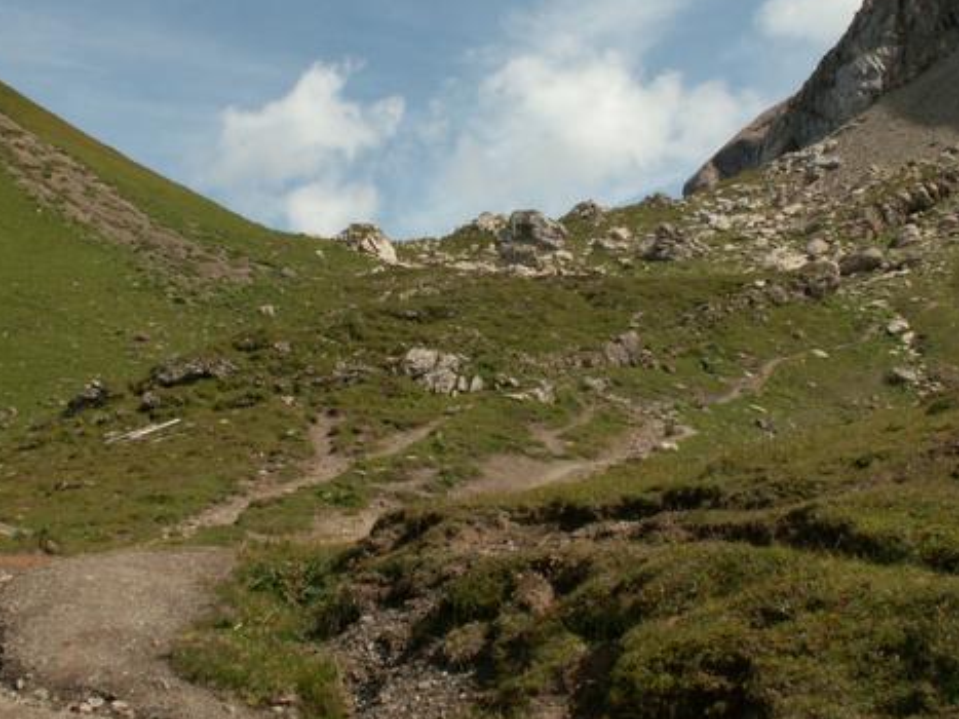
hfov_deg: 39.7
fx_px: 1329
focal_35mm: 48
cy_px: 244
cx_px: 478
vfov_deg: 30.1
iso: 50
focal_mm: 5.86
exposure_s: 1/200
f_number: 7.1
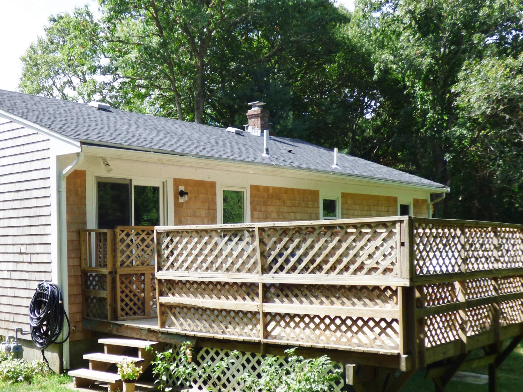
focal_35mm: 43
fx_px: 650
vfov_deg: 33.5
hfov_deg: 43.6
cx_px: 202
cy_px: 239
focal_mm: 5.04
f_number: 3.2
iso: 100
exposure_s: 1/400
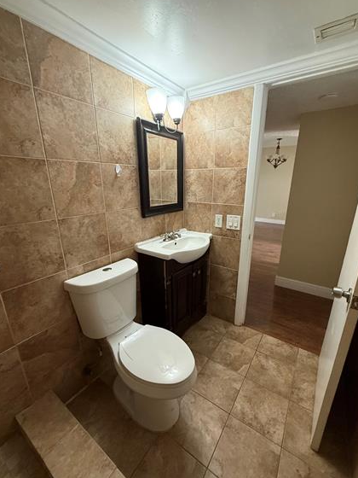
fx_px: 207
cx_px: 186
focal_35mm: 15
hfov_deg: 81.7
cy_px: 244
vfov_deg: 98.2
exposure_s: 1/60
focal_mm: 2.22
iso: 500
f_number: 2.2
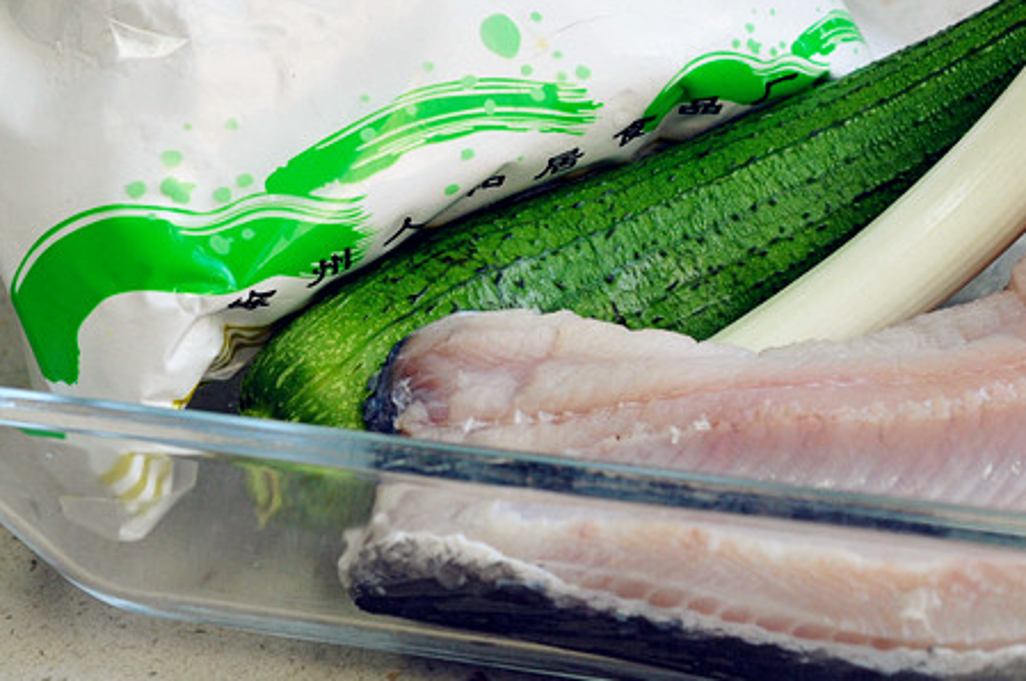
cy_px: 209
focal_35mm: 107
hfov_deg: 18.9
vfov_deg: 12.7
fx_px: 3045
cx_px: 868
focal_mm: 40
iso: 500
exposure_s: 1/60
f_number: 8
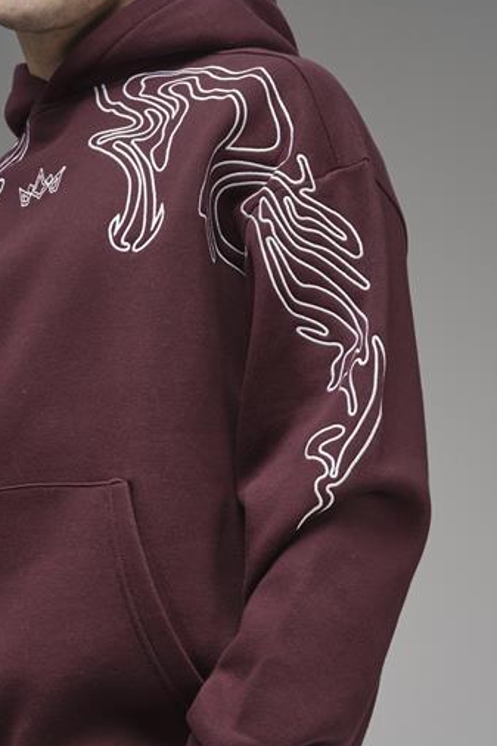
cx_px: 255
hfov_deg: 15.3
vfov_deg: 22.9
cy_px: 425
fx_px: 1844
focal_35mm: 89
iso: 64
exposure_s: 1/125
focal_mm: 50
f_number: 7.1
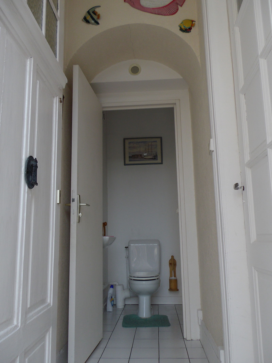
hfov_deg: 49.7
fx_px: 293
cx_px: 136
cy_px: 182
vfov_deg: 63.4
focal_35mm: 28
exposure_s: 1/320
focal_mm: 5
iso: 100
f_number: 3.1
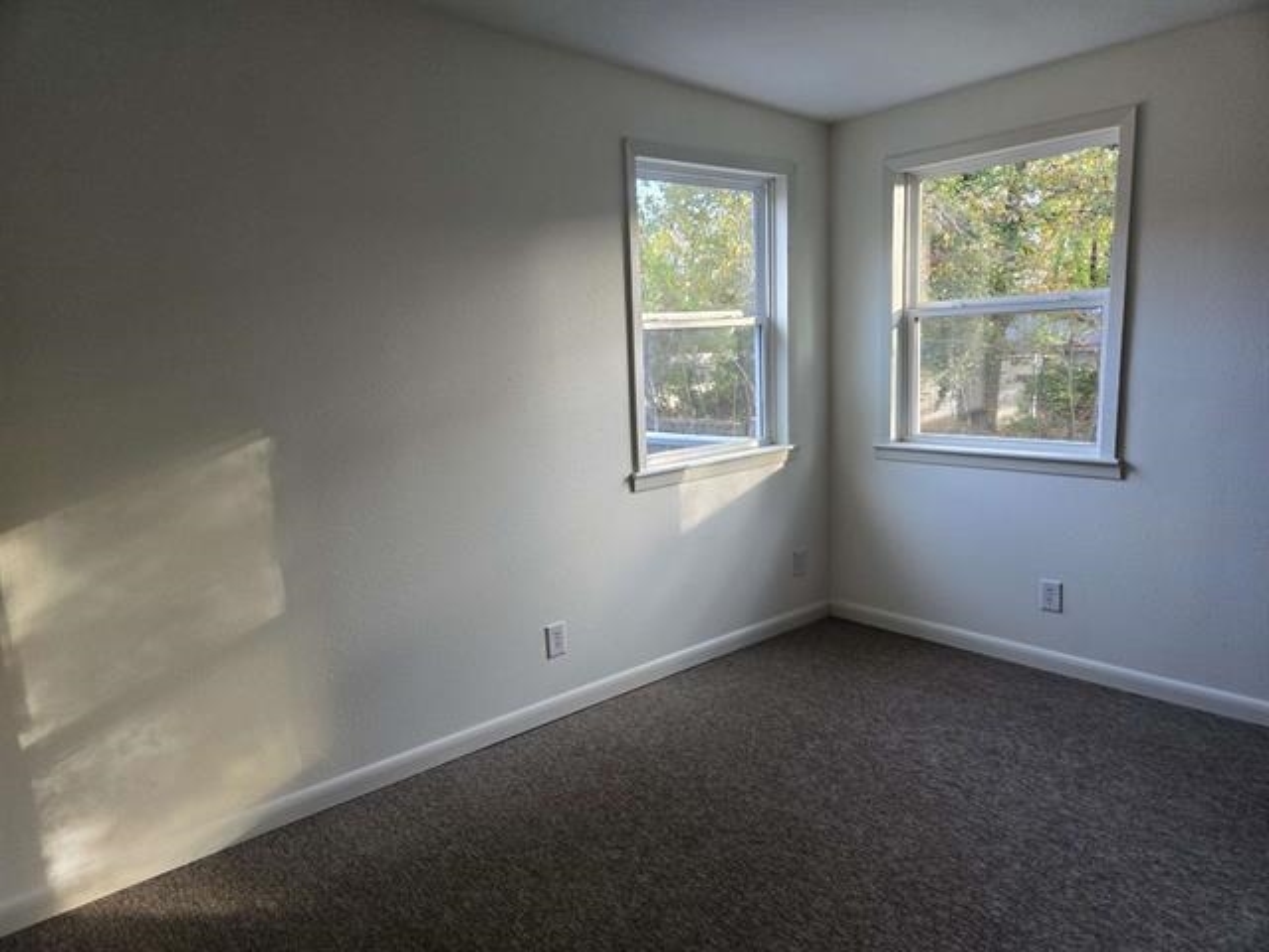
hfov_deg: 73.9
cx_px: 634
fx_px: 843
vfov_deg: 58.9
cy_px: 476
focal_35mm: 23
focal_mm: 5.4
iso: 250
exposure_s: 1/120
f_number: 1.8
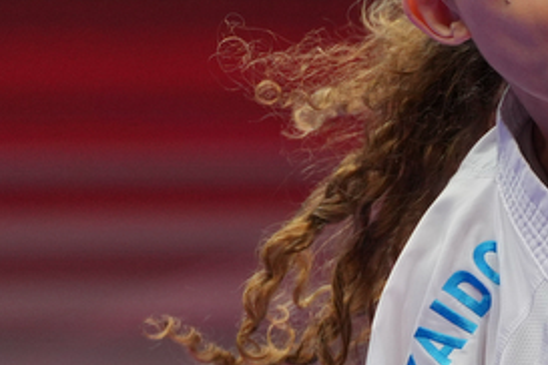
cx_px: 1447
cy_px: 209
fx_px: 17869
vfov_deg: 1.2
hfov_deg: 1.7
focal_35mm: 1174
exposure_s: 1/1000
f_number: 2.8
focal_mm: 200
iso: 500
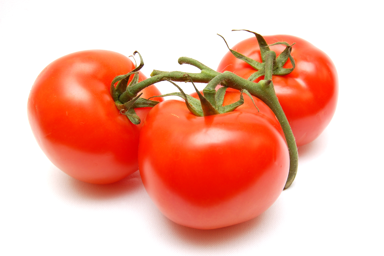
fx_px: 496
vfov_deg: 28.9
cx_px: 192
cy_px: 128
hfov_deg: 42.4
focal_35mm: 46
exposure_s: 1/60
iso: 400
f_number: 10
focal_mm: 31
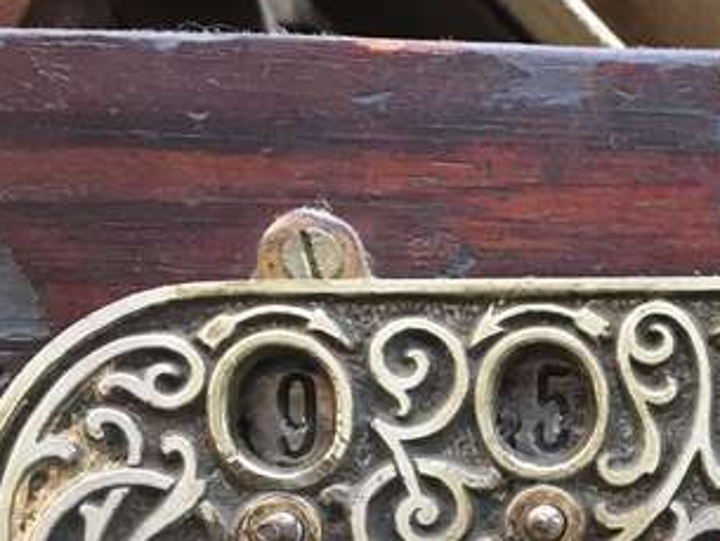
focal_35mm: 76
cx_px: 862
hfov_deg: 23.5
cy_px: 536
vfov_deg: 18.9
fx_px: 1581
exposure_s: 1/15
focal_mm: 4.15
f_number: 2.2
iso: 200
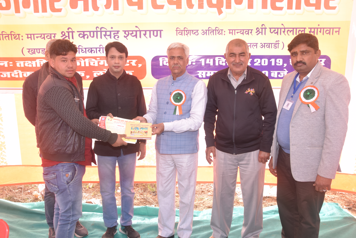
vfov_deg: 40.0
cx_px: 178
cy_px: 119
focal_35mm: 33
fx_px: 326
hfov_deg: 57.2
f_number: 10
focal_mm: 22
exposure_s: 1/125
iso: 400
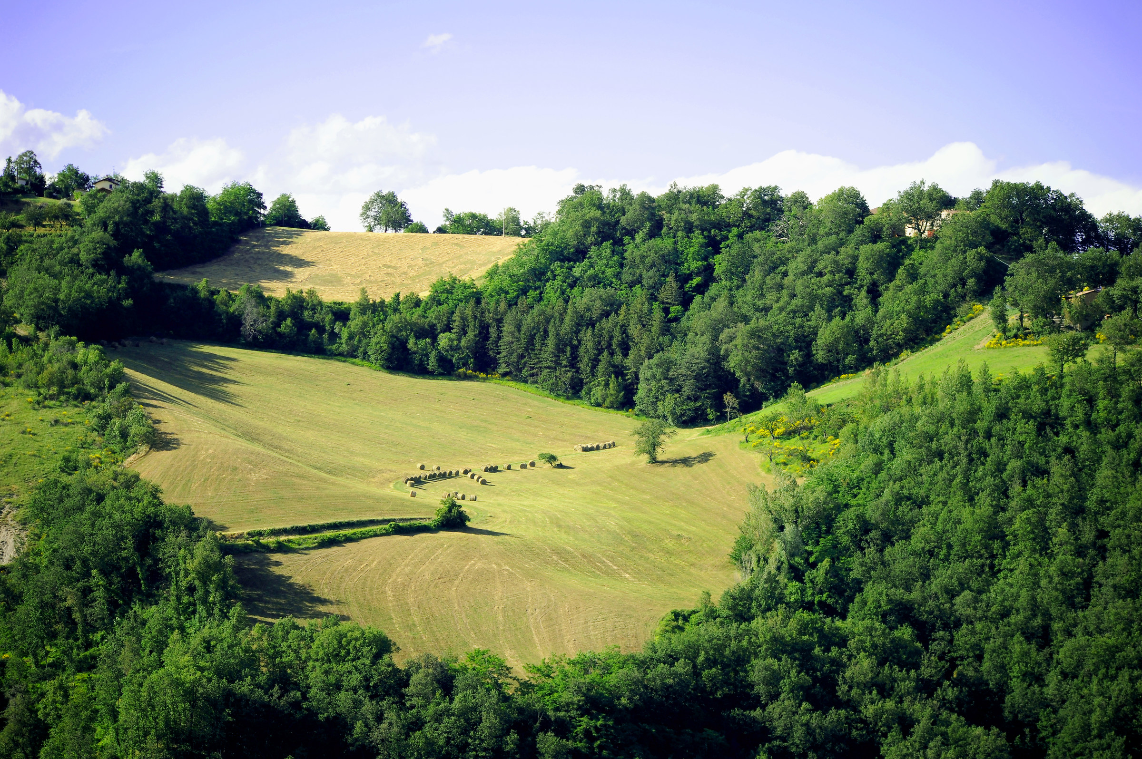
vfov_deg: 11.4
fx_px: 3803
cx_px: 571
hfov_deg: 17.1
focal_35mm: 120
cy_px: 380
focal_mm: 120
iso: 320
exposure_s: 1/1000
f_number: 4.5
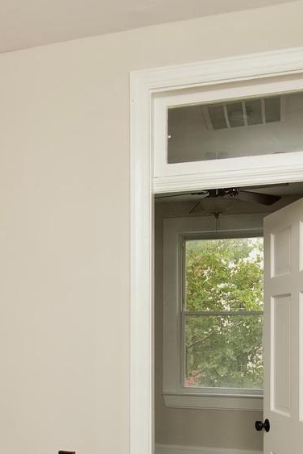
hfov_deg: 29.1
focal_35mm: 46
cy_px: 318
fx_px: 580
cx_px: 105
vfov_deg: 41.9
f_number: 7.1
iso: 320
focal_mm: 12
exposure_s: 1/100
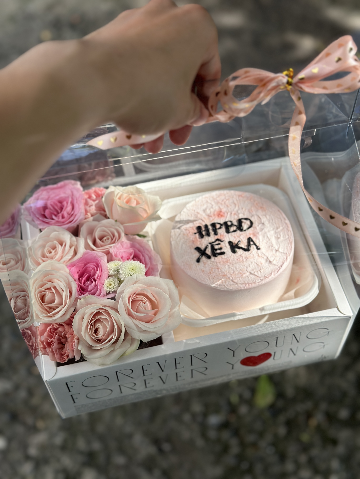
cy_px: 240
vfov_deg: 39.7
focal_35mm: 48
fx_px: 666
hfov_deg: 30.3
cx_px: 180
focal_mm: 6.86
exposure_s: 1/2070
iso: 80
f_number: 1.78
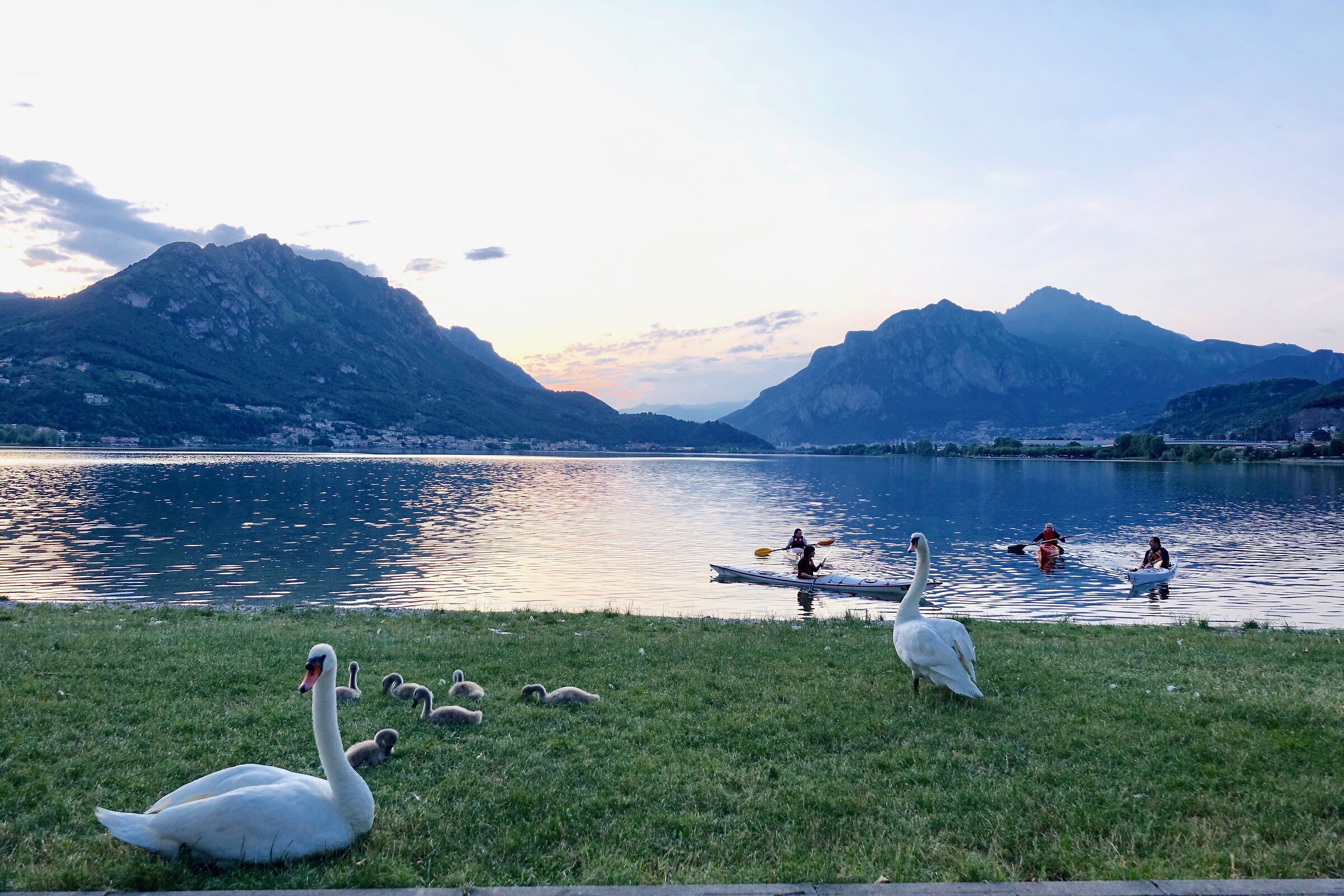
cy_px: 448
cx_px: 672
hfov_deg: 67.4
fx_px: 1008
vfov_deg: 47.9
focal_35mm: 27
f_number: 2.5
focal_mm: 9.81
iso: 100
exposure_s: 1/160
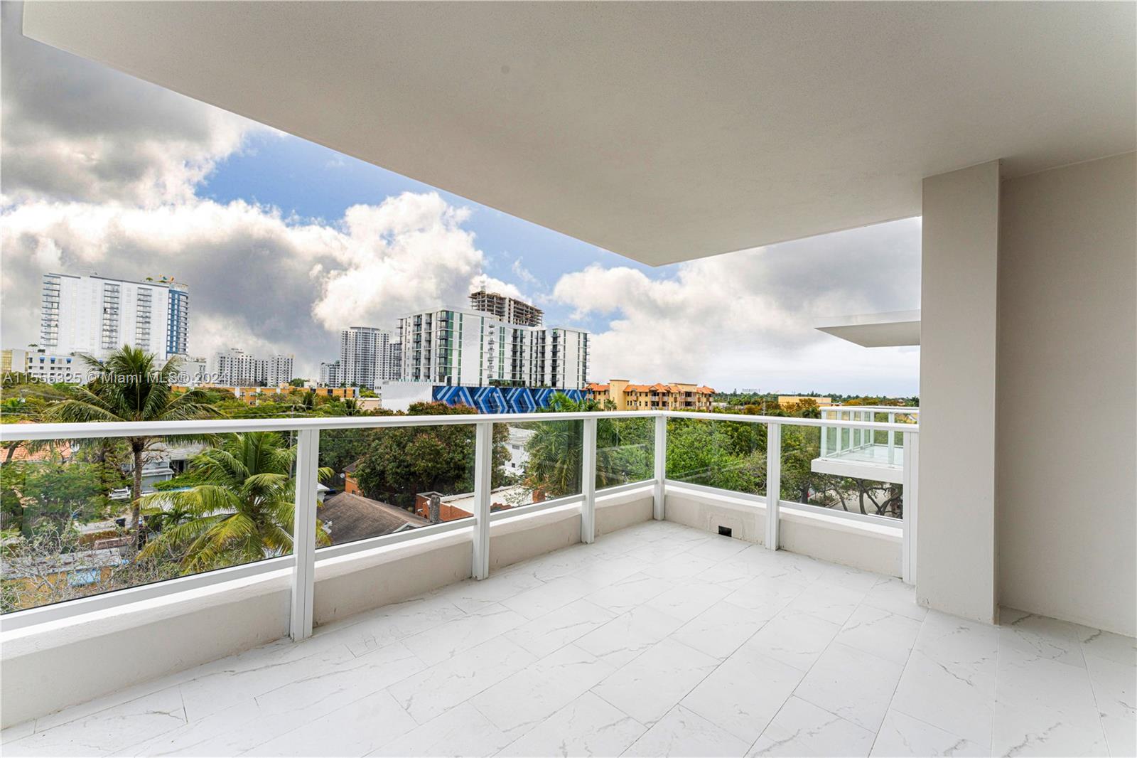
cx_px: 568
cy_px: 379
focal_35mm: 14
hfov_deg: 104.3
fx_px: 442
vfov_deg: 81.2
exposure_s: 1/160
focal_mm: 14
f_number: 11
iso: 100
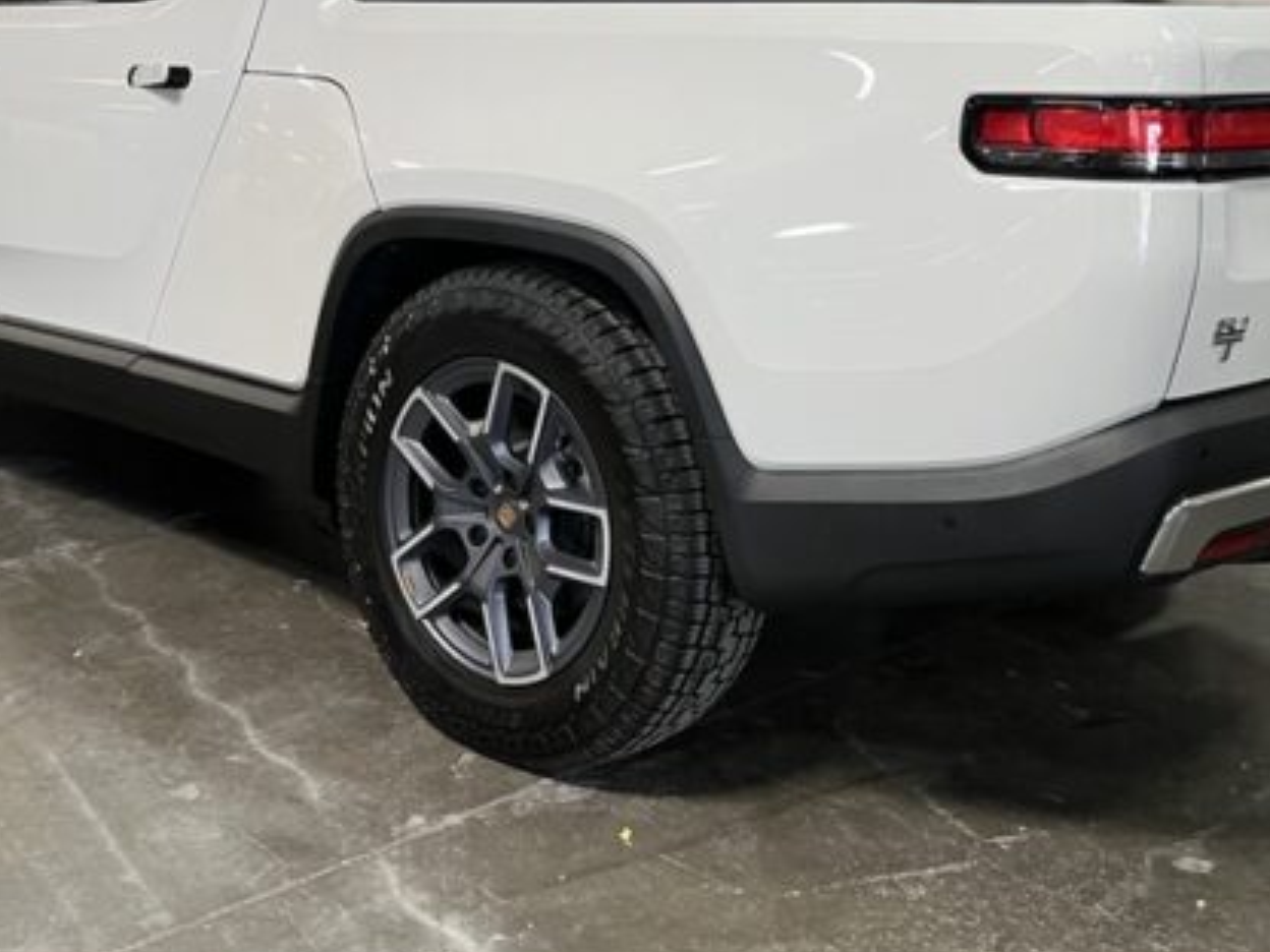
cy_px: 265
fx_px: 1761
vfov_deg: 29.9
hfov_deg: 39.6
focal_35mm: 48
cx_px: 562
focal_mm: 5.7
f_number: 1.5
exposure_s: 1/60
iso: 125
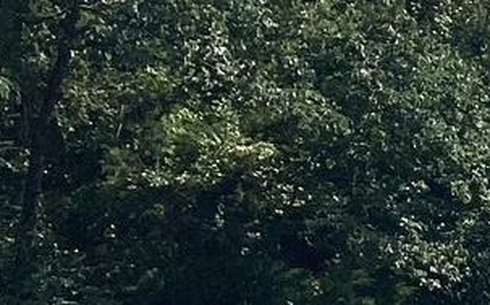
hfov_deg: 10.6
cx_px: 1056
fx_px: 2362
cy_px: 94
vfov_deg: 7.4
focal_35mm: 177
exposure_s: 1/1988
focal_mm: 3.3
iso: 25
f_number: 2.4
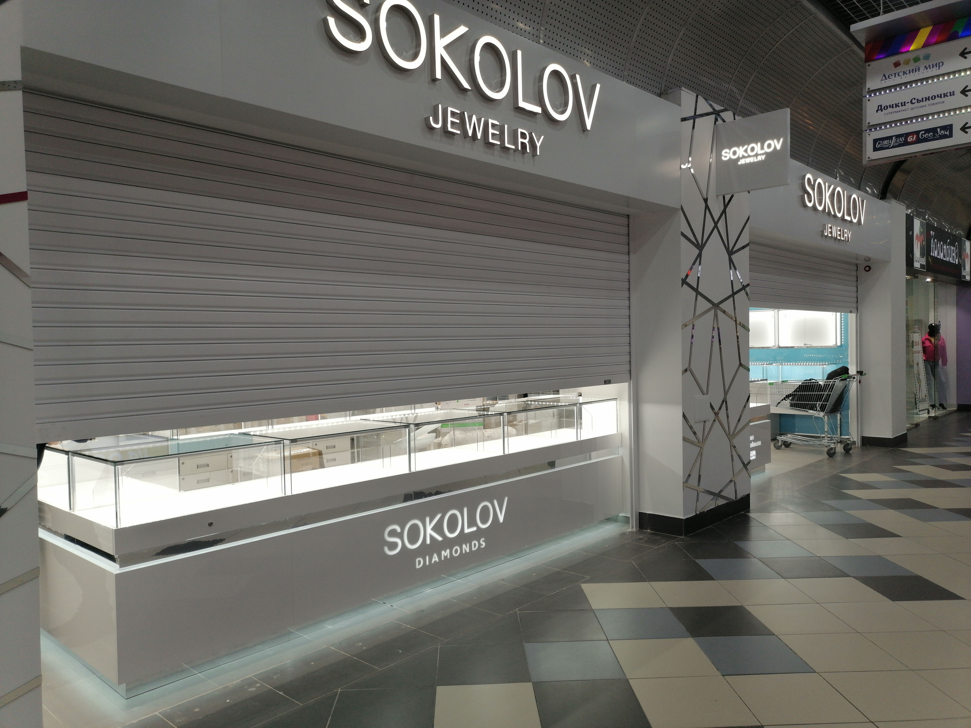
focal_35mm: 27
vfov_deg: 51.4
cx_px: 486
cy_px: 364
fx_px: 757
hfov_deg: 65.3
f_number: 1.8
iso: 50
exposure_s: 1/126
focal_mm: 5.3
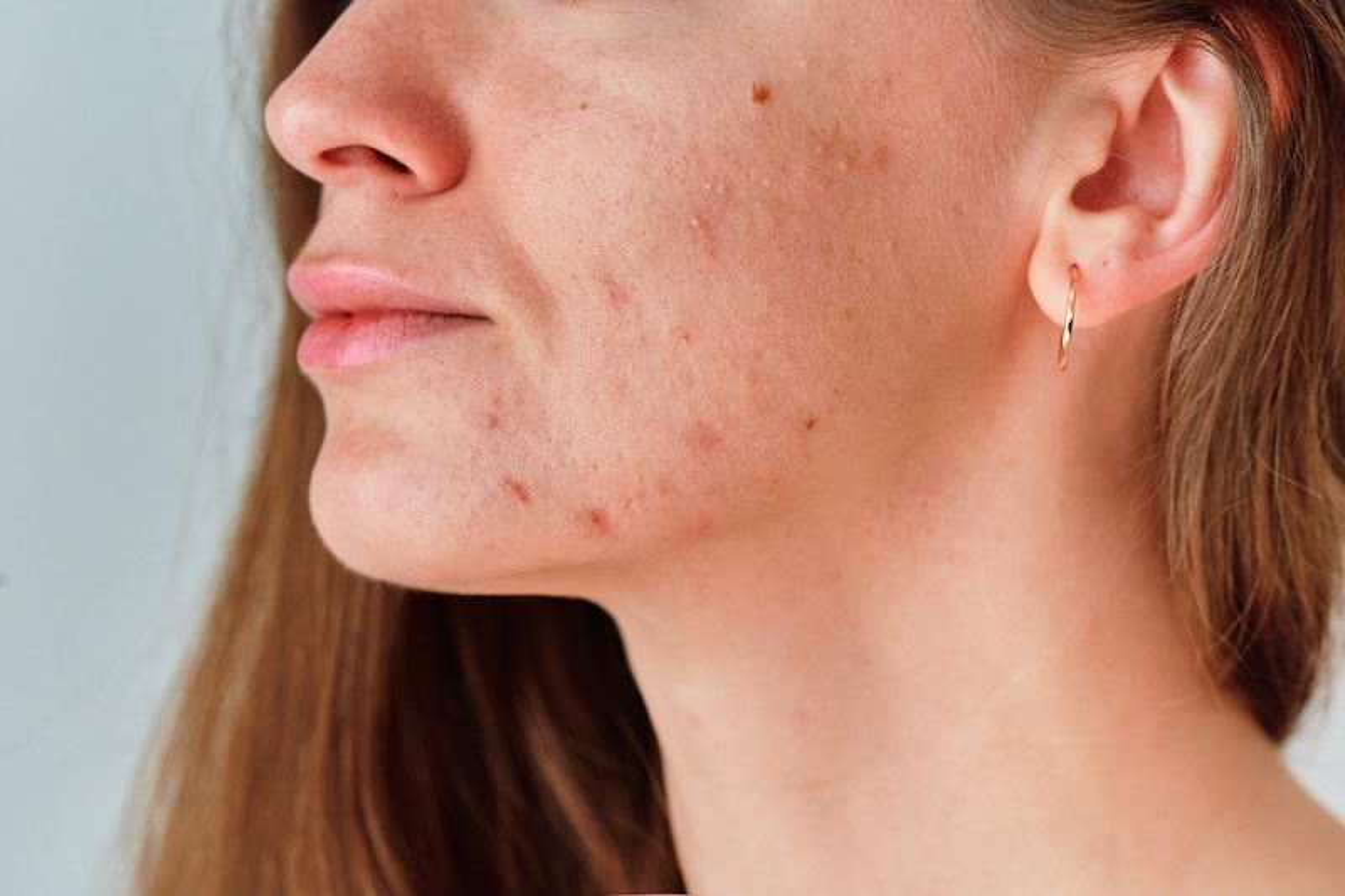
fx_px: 5042
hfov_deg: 15.2
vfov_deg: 10.2
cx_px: 672
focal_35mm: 135
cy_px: 448
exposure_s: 1/160
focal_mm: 135
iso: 400
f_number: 6.3
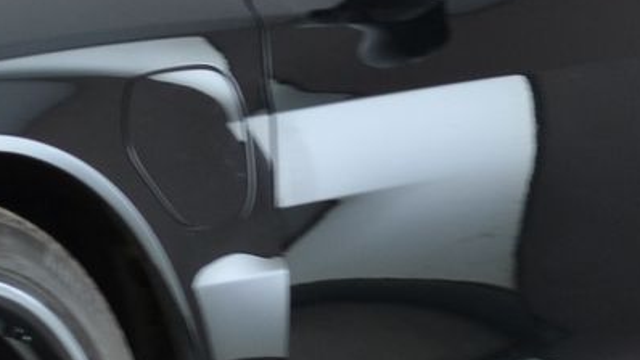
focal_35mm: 388
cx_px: -71
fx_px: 6585
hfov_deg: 5.5
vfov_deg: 3.1
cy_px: 99
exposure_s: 1/8
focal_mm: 48
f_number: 5.3
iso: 200
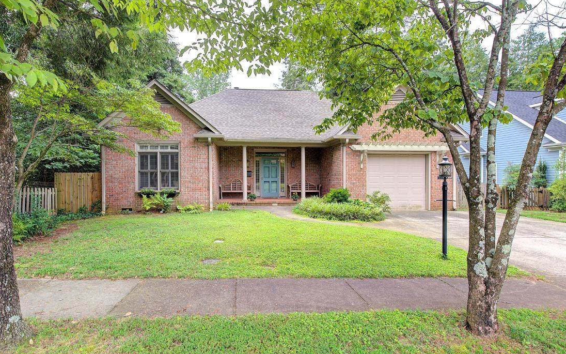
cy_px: 173
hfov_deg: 87.9
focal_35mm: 19
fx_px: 293
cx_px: 270
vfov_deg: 62.2
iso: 400
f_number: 11
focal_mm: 16
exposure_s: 1/40
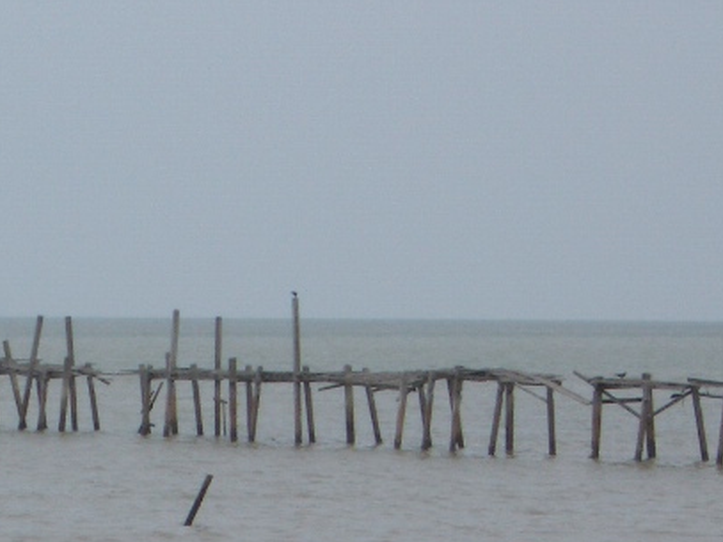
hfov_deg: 7.5
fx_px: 5512
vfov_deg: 5.6
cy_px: 594
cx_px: 108
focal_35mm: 264
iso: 50
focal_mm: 17.4
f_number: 7.7
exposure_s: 1/400
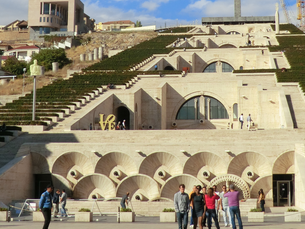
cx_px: 169
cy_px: 36
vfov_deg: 18.0
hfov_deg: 24.1
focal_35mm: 81
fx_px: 714
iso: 80
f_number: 3.8
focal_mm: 7.1
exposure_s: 1/1000
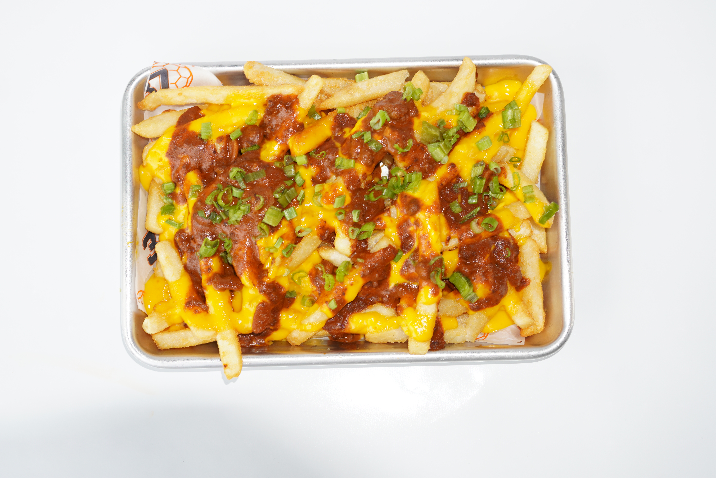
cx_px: 353
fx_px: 1064
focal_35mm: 54
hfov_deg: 37.2
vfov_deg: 25.3
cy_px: 237
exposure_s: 1/40
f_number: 5.6
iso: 160
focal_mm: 35
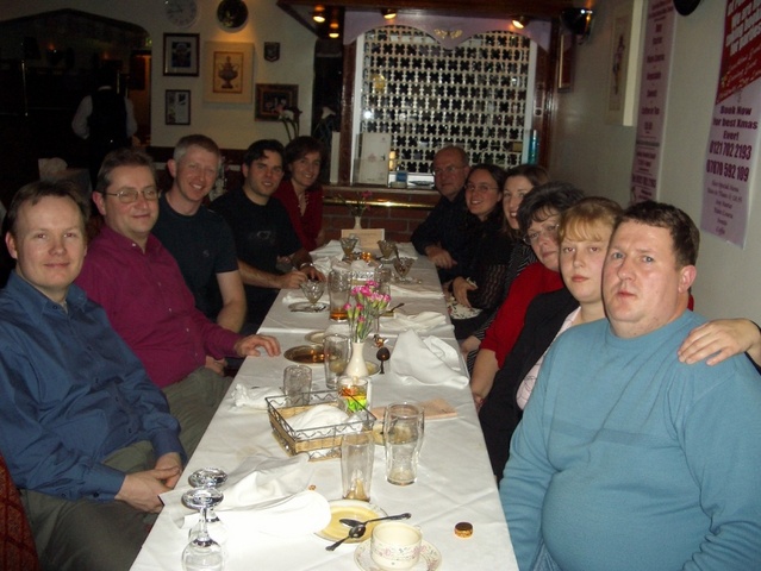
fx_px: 770
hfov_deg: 52.6
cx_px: 380
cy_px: 286
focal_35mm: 35
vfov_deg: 40.7
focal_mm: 5.8
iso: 100
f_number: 2.6
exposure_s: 1/60
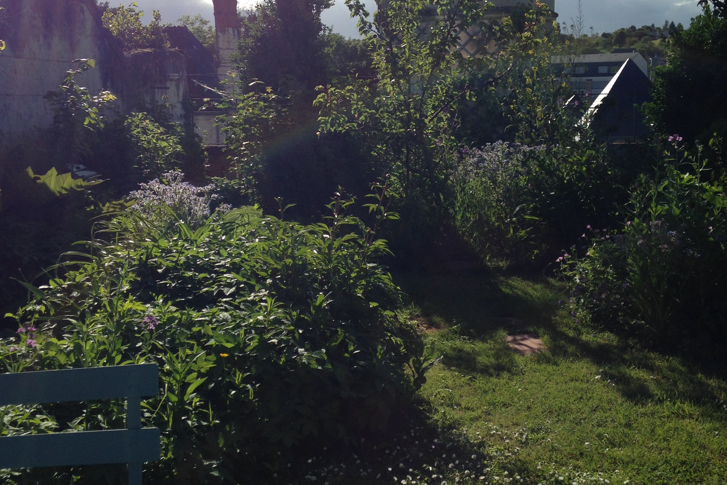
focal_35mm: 46
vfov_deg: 29.2
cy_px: 207
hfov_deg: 42.7
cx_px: 362
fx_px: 929
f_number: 2.4
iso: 50
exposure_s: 1/2169
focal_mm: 4.12
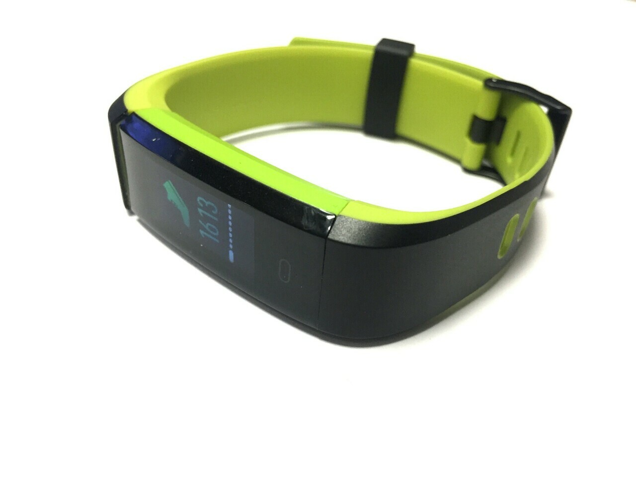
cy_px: 238
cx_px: 318
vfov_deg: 48.2
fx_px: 533
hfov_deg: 61.7
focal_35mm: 29
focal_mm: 4.15
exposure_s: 1/33
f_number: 2.2
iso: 64
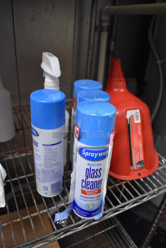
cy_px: 124
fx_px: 186
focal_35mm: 27
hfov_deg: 48.0
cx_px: 83
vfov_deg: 67.3
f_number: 3.5
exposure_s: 1/125
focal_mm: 18
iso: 3200
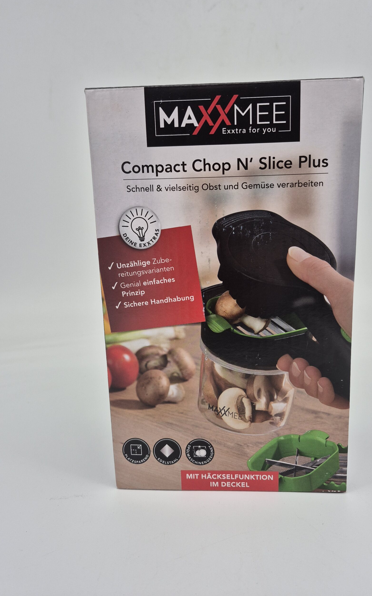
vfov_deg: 72.5
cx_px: 209
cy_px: 291
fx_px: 406
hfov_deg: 49.1
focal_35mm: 25
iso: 50
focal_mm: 5.4
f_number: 1.8
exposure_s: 1/180
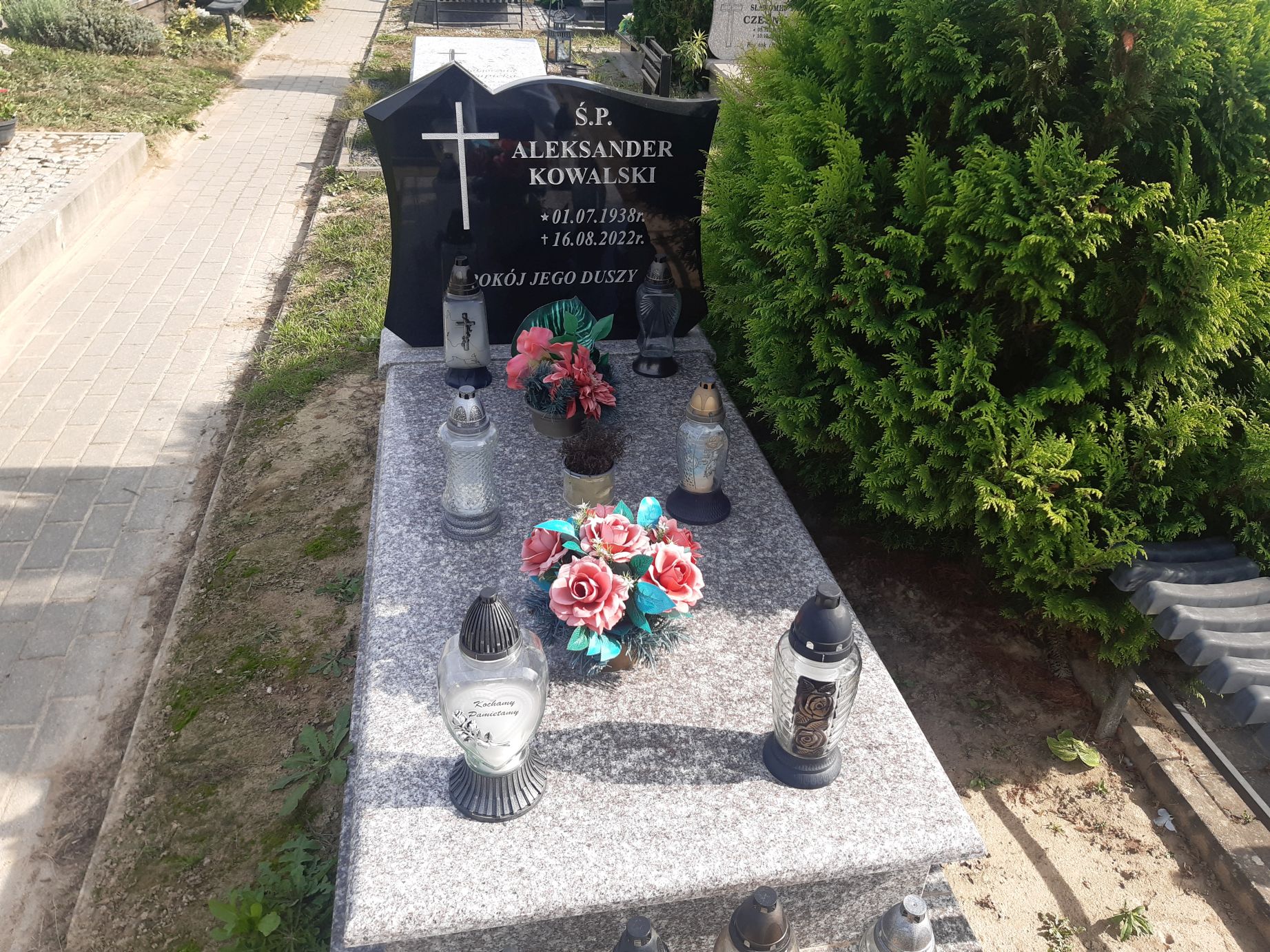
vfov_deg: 53.1
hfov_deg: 67.3
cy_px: 476
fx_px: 954
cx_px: 635
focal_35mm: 26
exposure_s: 1/739
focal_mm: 3.92
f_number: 1.7
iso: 40
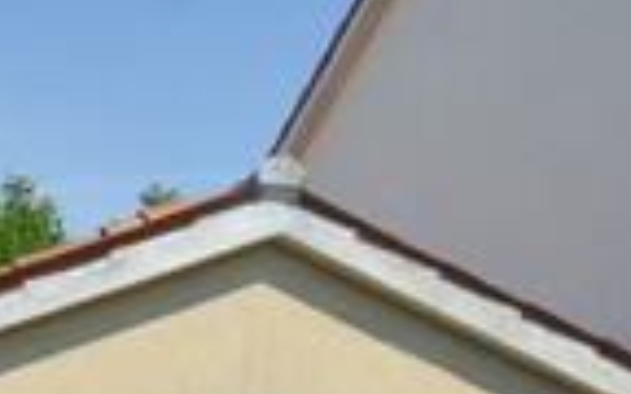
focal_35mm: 102
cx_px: 31
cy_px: 915
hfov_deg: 19.9
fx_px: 1754
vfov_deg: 11.0
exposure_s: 1/250
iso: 140
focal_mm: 12
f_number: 8
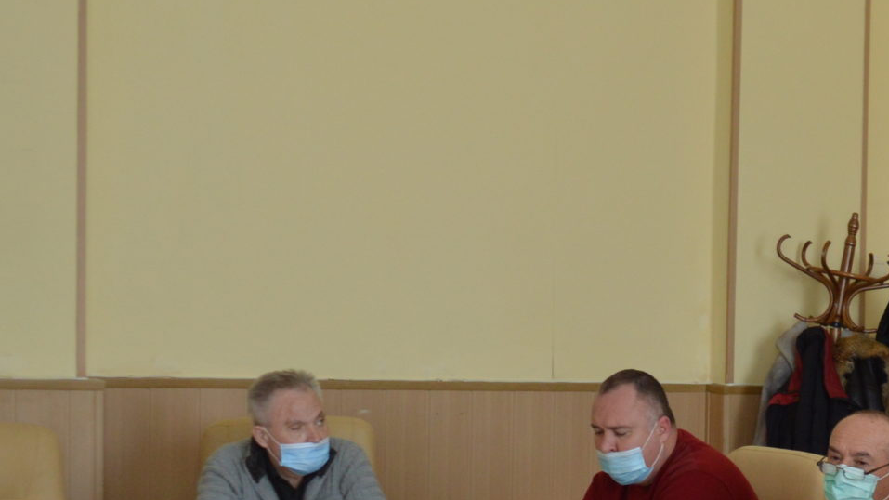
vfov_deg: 14.2
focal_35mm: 84
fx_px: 1980
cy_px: 482
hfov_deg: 24.0
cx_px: 922
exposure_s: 1/60
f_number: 4
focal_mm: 20
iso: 400
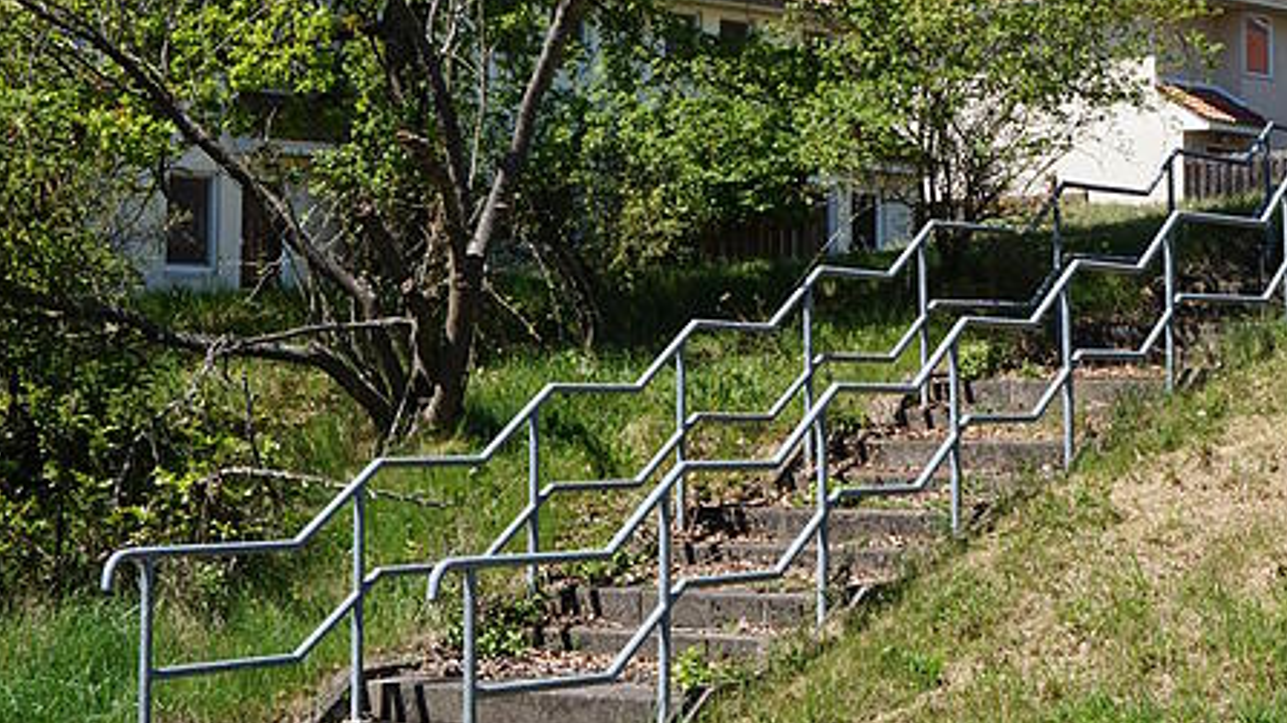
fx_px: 2934
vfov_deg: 13.9
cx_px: 675
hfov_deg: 24.7
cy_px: 69
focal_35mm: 86
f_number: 13
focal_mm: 34
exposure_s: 1/80
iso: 100
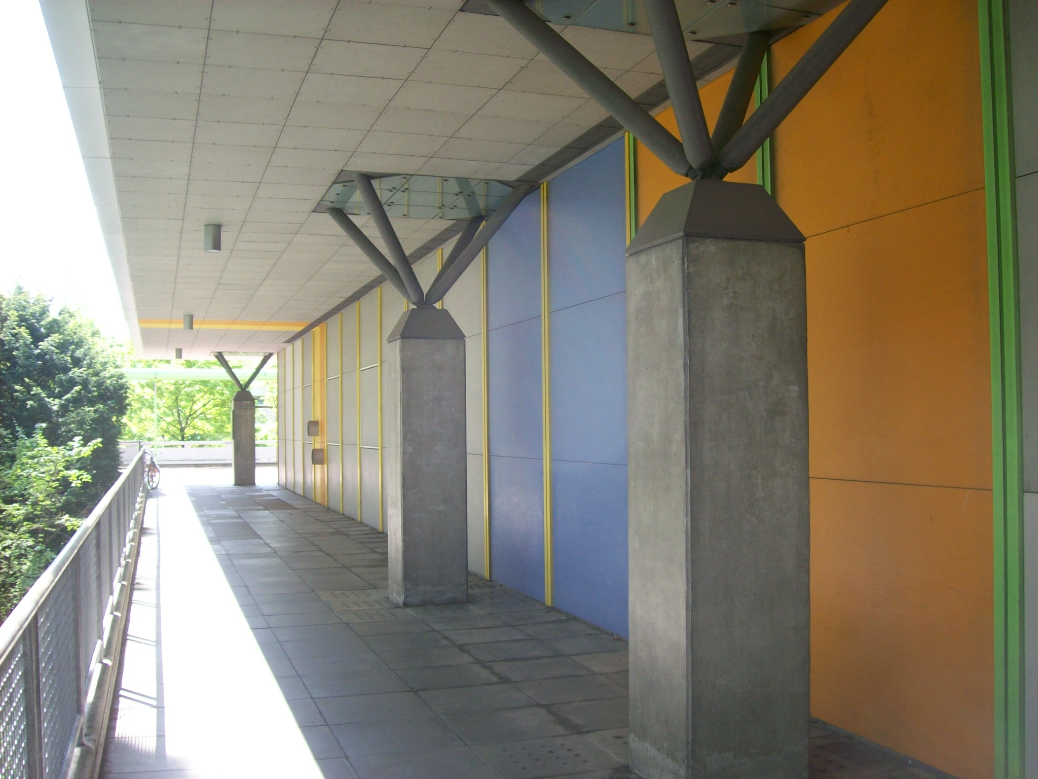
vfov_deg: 39.7
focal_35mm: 36
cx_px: 519
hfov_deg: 51.4
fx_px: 1080
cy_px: 390
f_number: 2.7
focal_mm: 6
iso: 80
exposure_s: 1/108
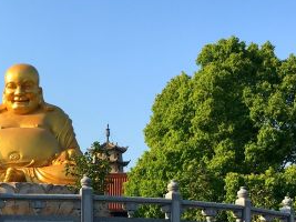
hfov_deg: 24.8
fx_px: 650
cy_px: 243
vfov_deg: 18.6
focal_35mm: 76
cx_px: 18
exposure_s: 1/1183
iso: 25
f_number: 2.2
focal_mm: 4.15
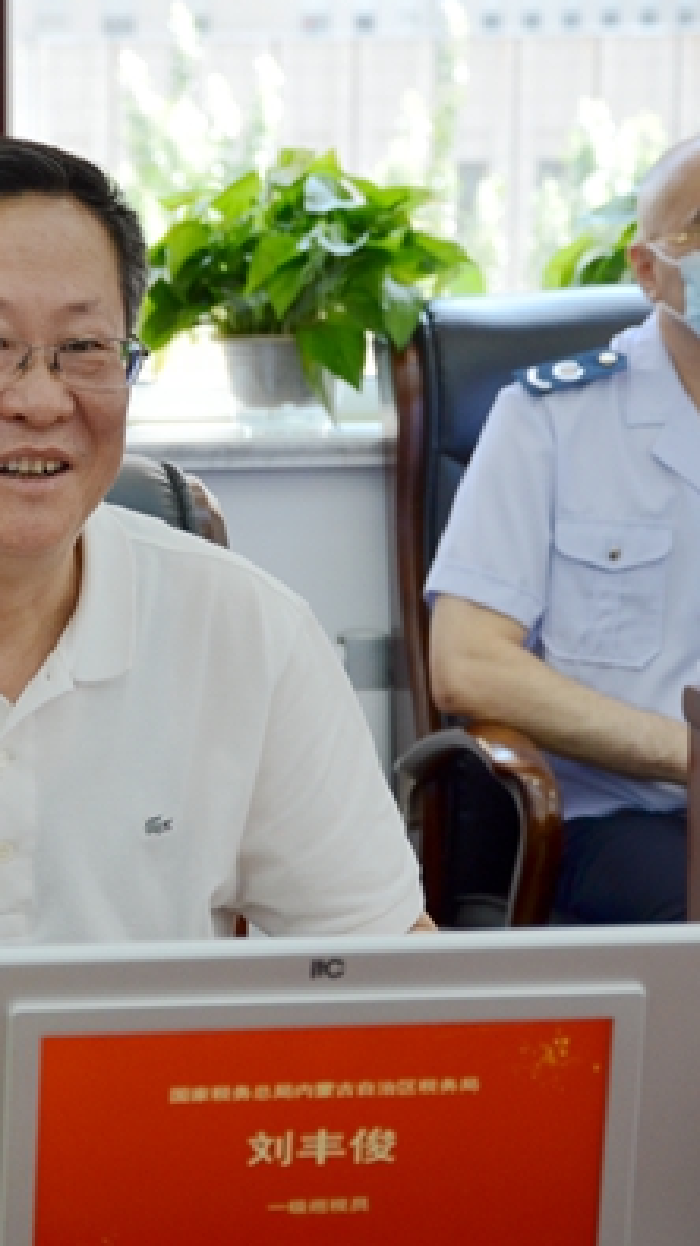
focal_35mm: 124
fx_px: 4094
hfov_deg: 9.7
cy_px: 628
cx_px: -19
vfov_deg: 17.3
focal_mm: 52
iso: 400
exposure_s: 1/125
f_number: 5.6
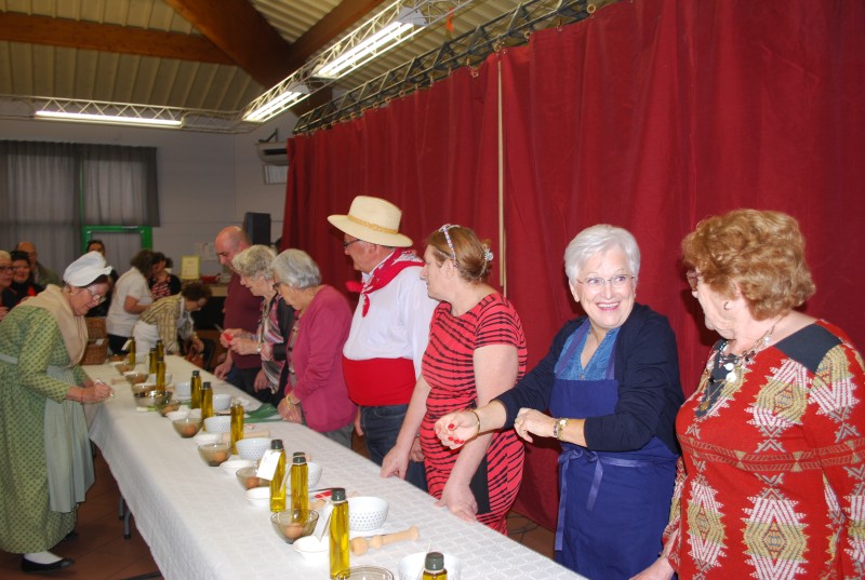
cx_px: 432
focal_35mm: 27
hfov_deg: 67.3
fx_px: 650
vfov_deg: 48.1
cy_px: 290
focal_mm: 18
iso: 200
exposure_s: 1/60
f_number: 3.8
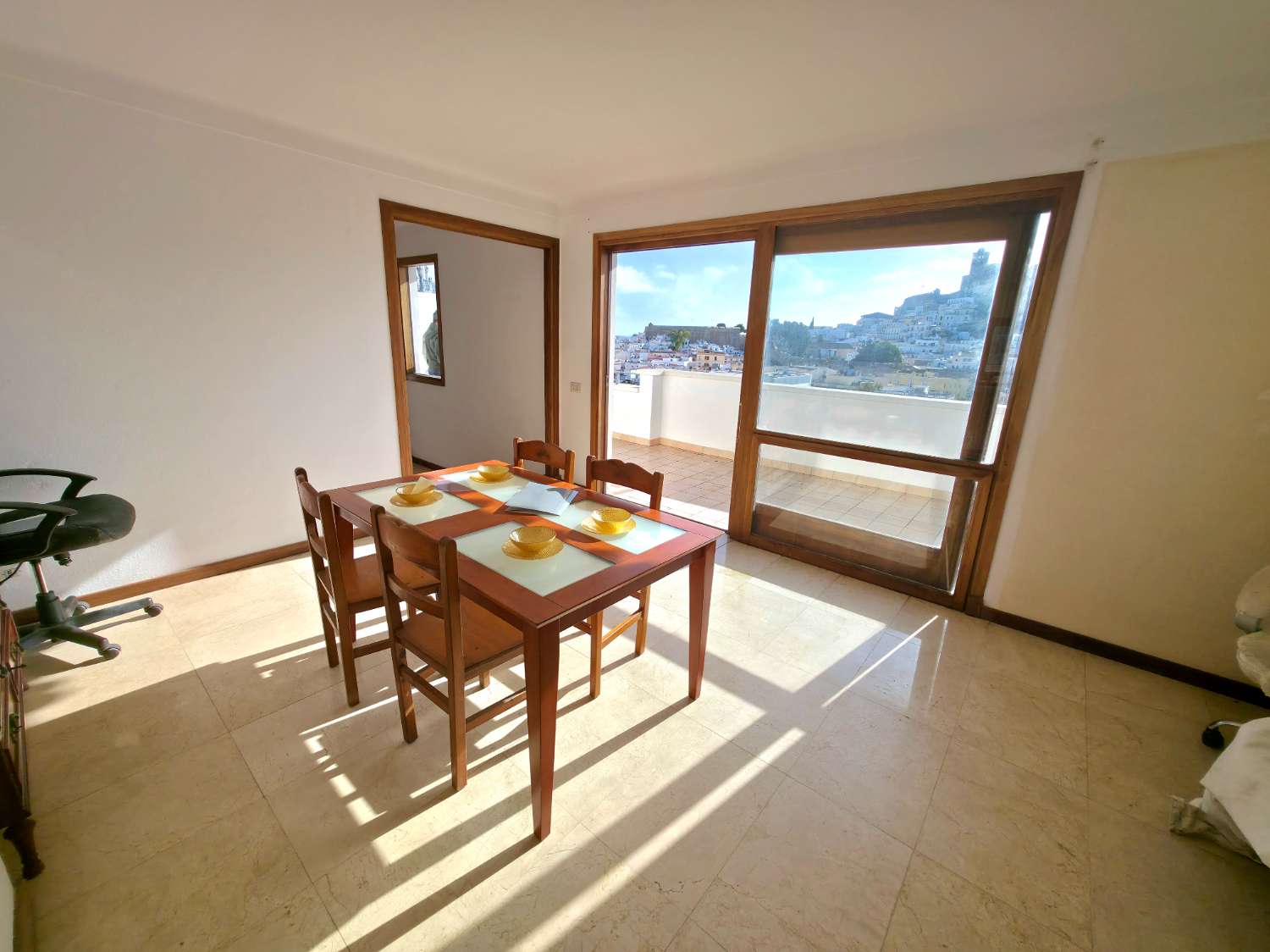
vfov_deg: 89.9
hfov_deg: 106.2
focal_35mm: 13
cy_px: 476
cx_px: 635
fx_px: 477
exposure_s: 1/5000
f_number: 1.9
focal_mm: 2.2
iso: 20
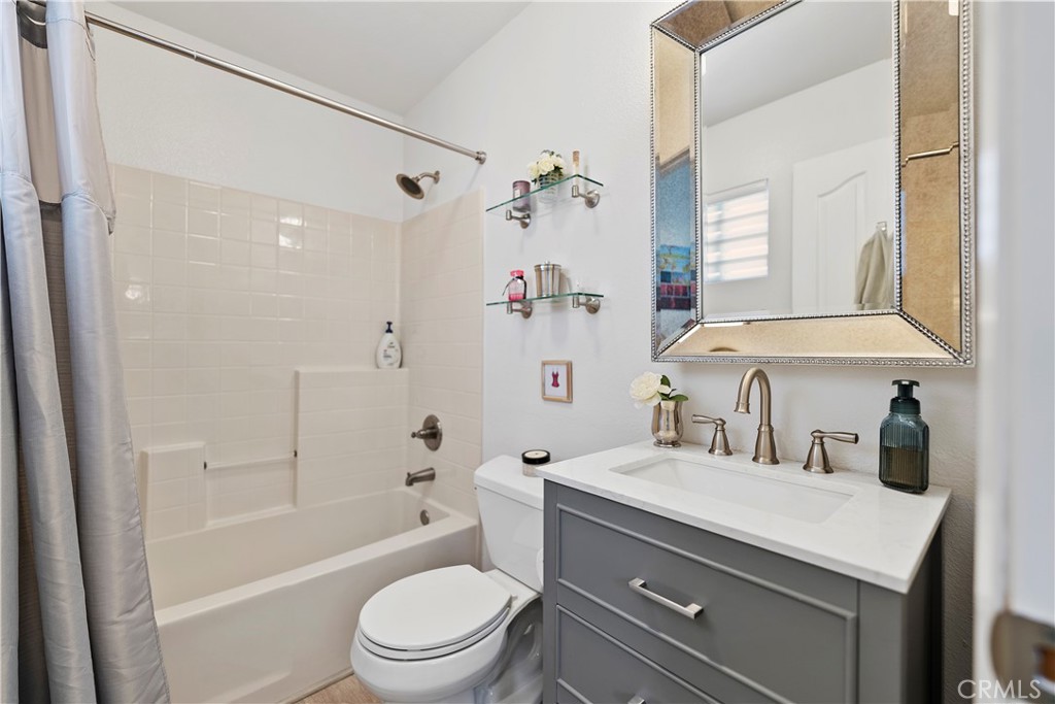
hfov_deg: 104.2
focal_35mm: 14
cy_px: 352
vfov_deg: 81.2
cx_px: 528
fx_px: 410
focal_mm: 14
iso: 160
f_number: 1.8
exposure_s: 1/25
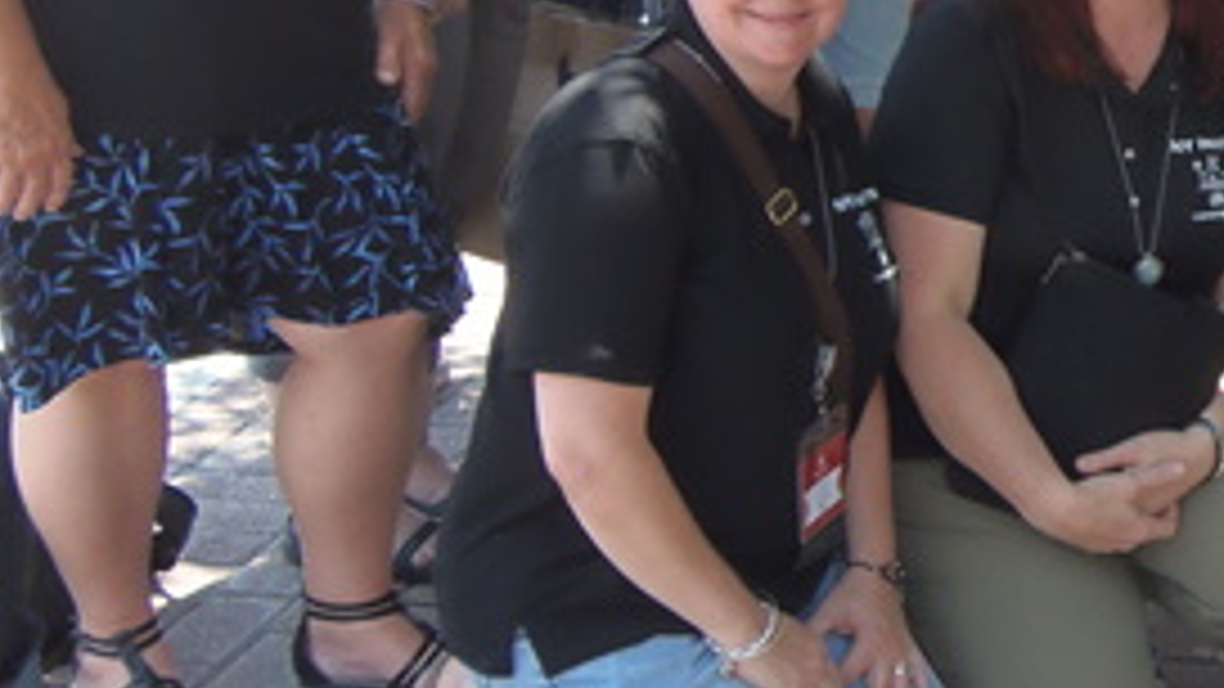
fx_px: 3278
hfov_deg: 19.8
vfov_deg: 11.9
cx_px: 1503
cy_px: -9
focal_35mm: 101
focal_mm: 6.5
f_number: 3.4
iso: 64
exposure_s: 1/125
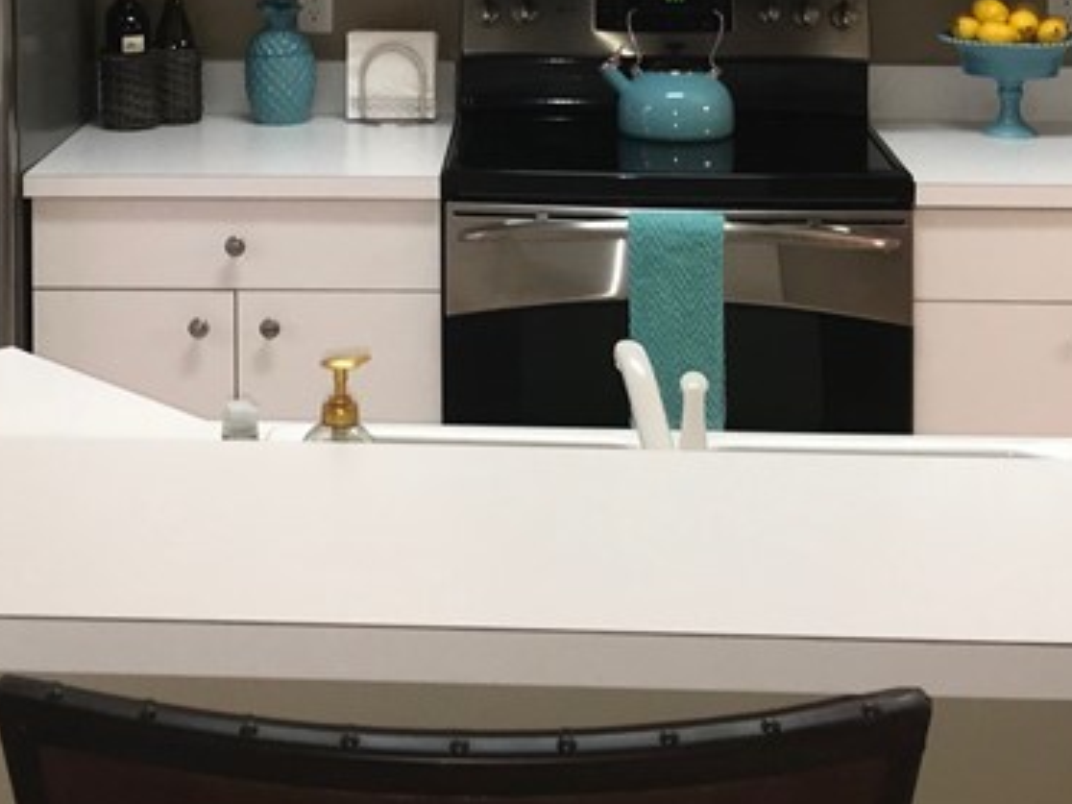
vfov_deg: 18.3
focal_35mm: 77
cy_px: -104
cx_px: 418
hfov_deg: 25.3
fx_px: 2385
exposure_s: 1/30
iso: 32
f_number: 1.8
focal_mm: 3.99
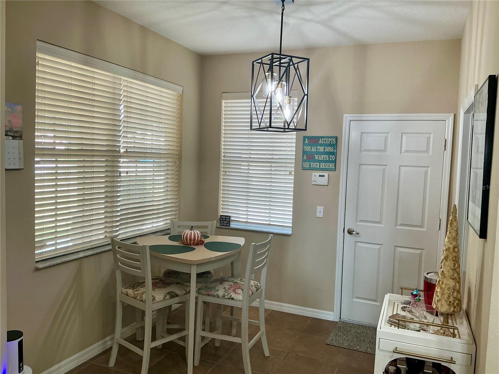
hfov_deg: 63.4
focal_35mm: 28
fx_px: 404
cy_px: 187
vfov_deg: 49.7
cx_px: 250
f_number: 1.8
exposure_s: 1/60
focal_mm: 3
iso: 50
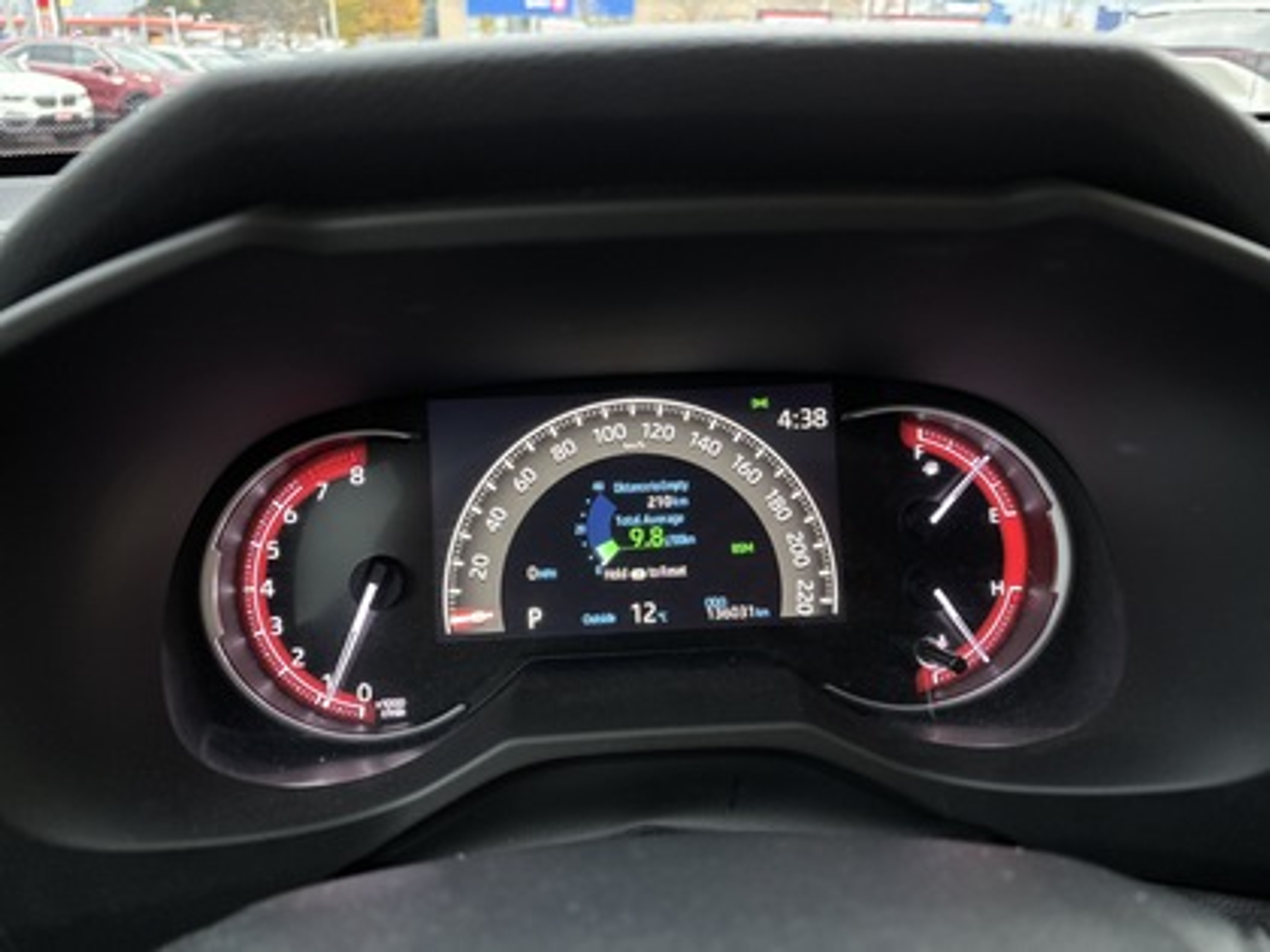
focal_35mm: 26
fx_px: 954
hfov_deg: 67.3
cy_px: 476
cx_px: 635
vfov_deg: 53.1
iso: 640
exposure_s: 1/33
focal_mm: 5.96
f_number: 1.6
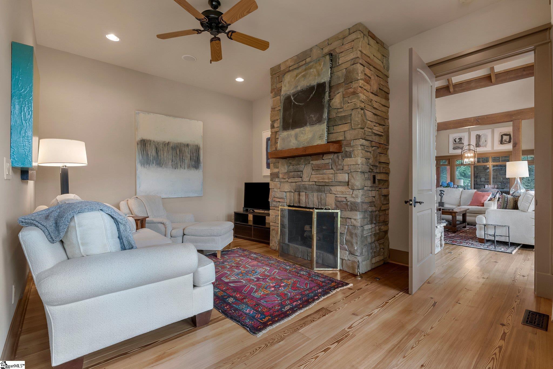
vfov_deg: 73.8
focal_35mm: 16
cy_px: 184
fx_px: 246
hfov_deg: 96.7
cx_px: 276
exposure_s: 1/8
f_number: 8
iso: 400
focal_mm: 16
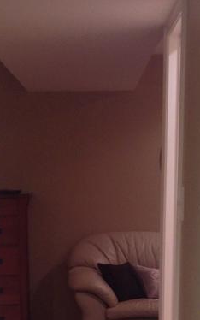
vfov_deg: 18.6
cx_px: 65
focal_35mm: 107
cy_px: 365
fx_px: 932
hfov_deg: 12.2
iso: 80
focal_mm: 4.28
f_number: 2.4
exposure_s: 1/20
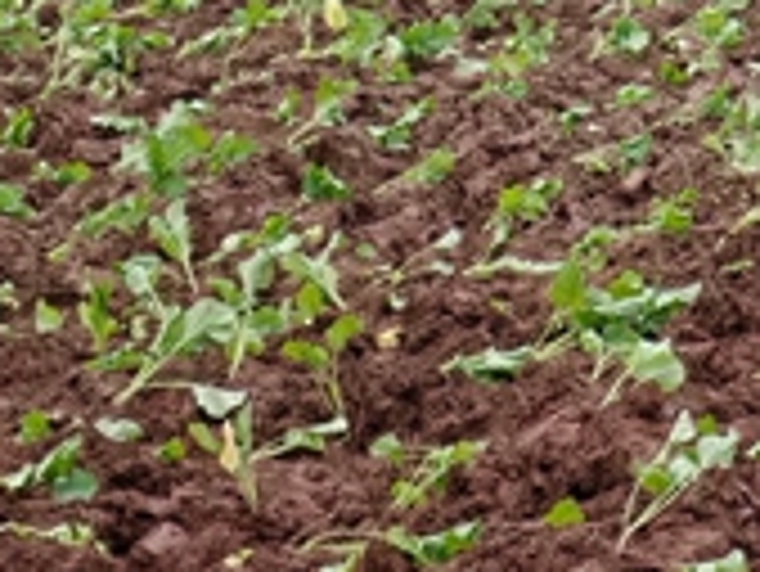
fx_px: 6745
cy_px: -225
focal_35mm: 307
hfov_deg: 6.4
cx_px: 706
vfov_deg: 4.8
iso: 50
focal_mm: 8.1
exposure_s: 1/197
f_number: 2.4
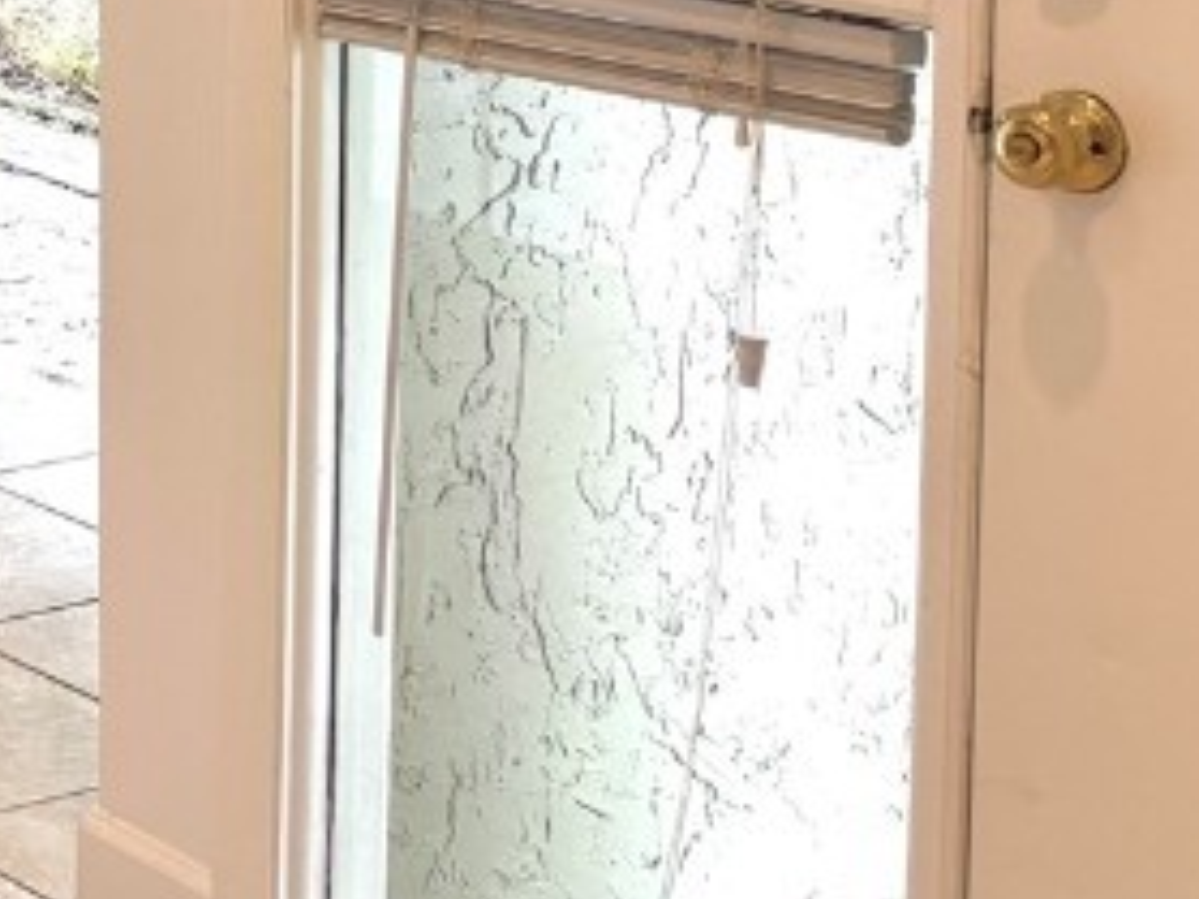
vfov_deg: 15.5
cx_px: -804
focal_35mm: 88
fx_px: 3047
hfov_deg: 18.5
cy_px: -439
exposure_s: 1/120
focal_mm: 6.76
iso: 200
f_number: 1.78
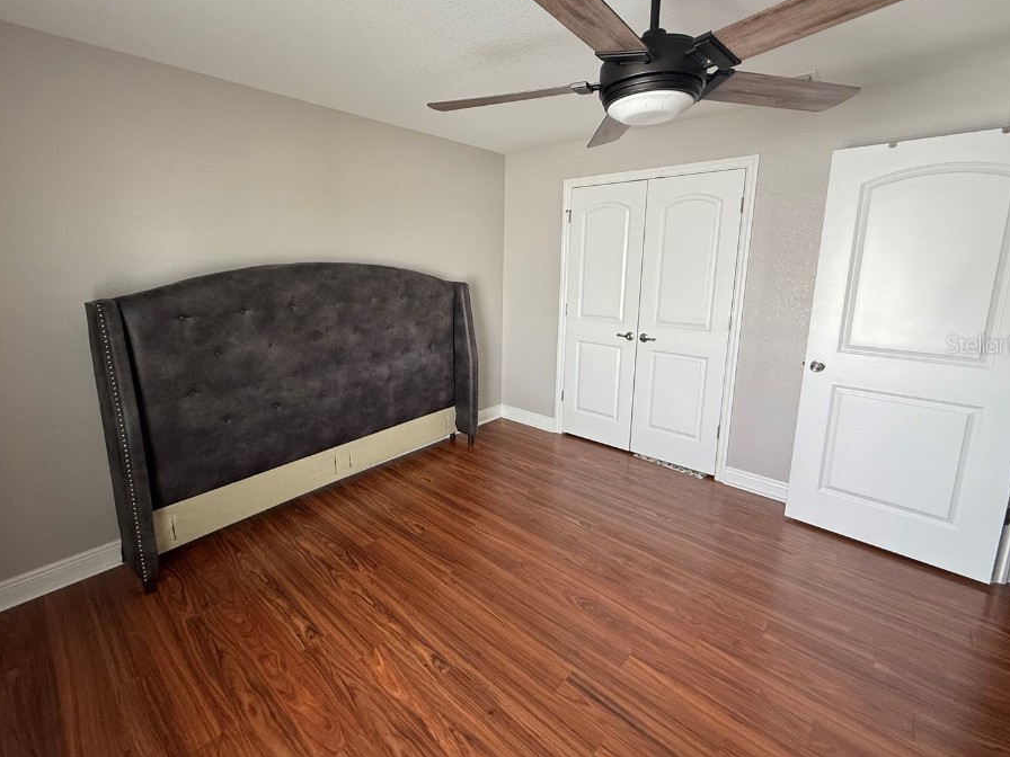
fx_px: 467
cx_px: 476
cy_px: 344
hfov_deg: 94.4
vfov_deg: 77.9
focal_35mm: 16
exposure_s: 1/99
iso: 160
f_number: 2.2
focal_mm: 2.22
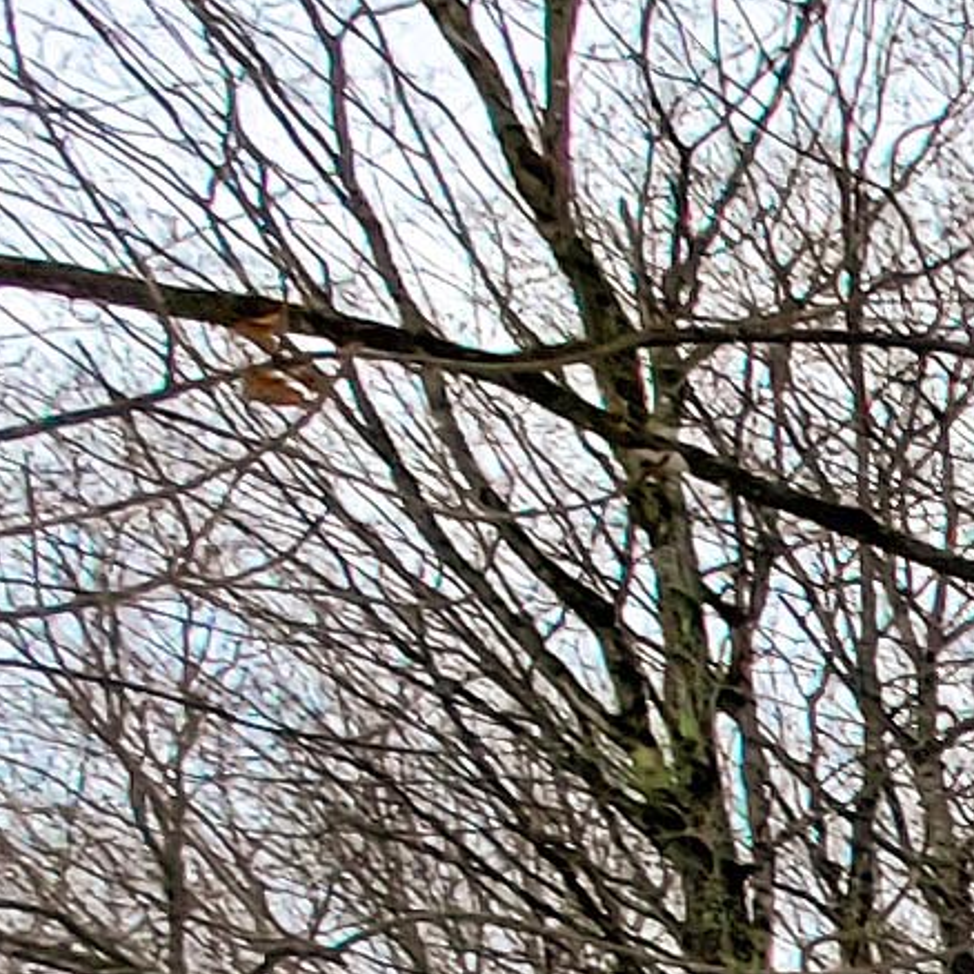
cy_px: 2471
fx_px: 3343
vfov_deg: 12.3
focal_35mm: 105
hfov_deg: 8.6
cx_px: 3758
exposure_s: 1/850
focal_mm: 2.2
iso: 50
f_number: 2.2
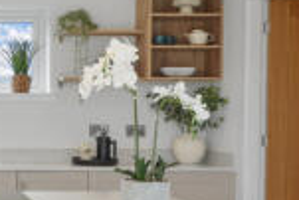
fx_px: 732
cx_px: -65
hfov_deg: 21.4
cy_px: 128
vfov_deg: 15.5
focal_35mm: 88
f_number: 7.1
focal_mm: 28
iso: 250
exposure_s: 1/15
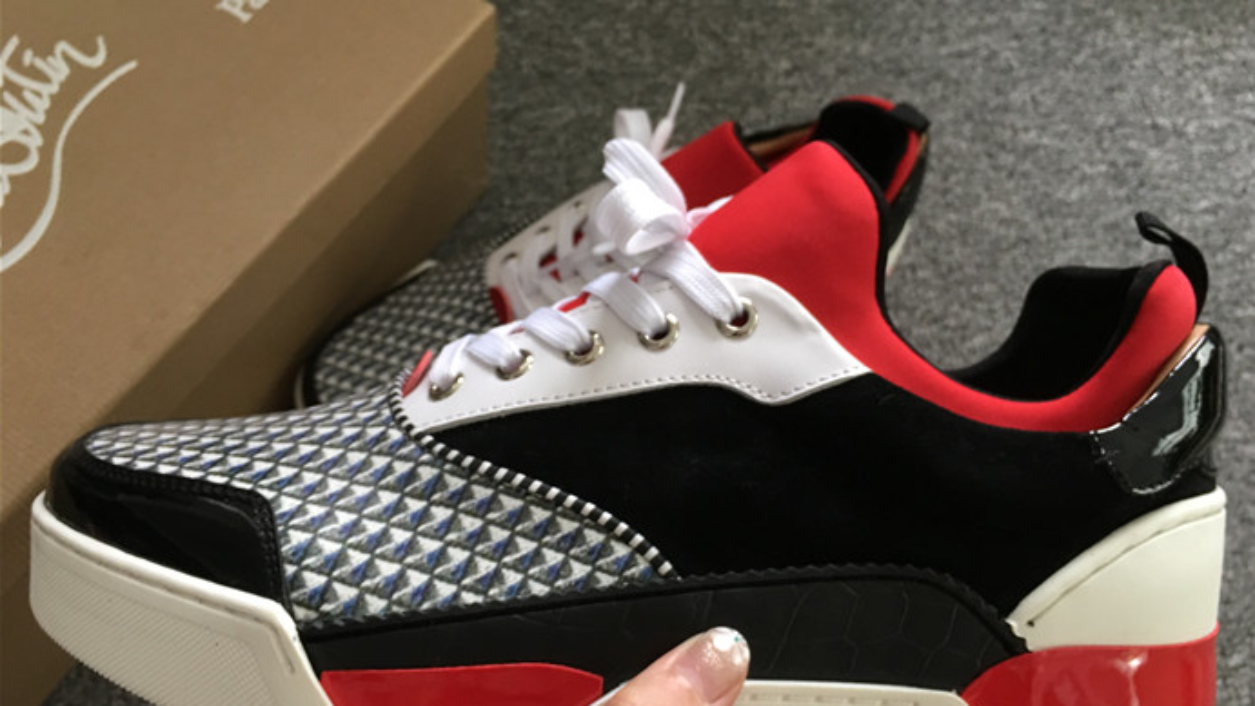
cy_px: 389
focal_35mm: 32
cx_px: 634
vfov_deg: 36.7
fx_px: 1065
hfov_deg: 61.0
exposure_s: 1/17
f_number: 2.2
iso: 50
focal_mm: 4.15
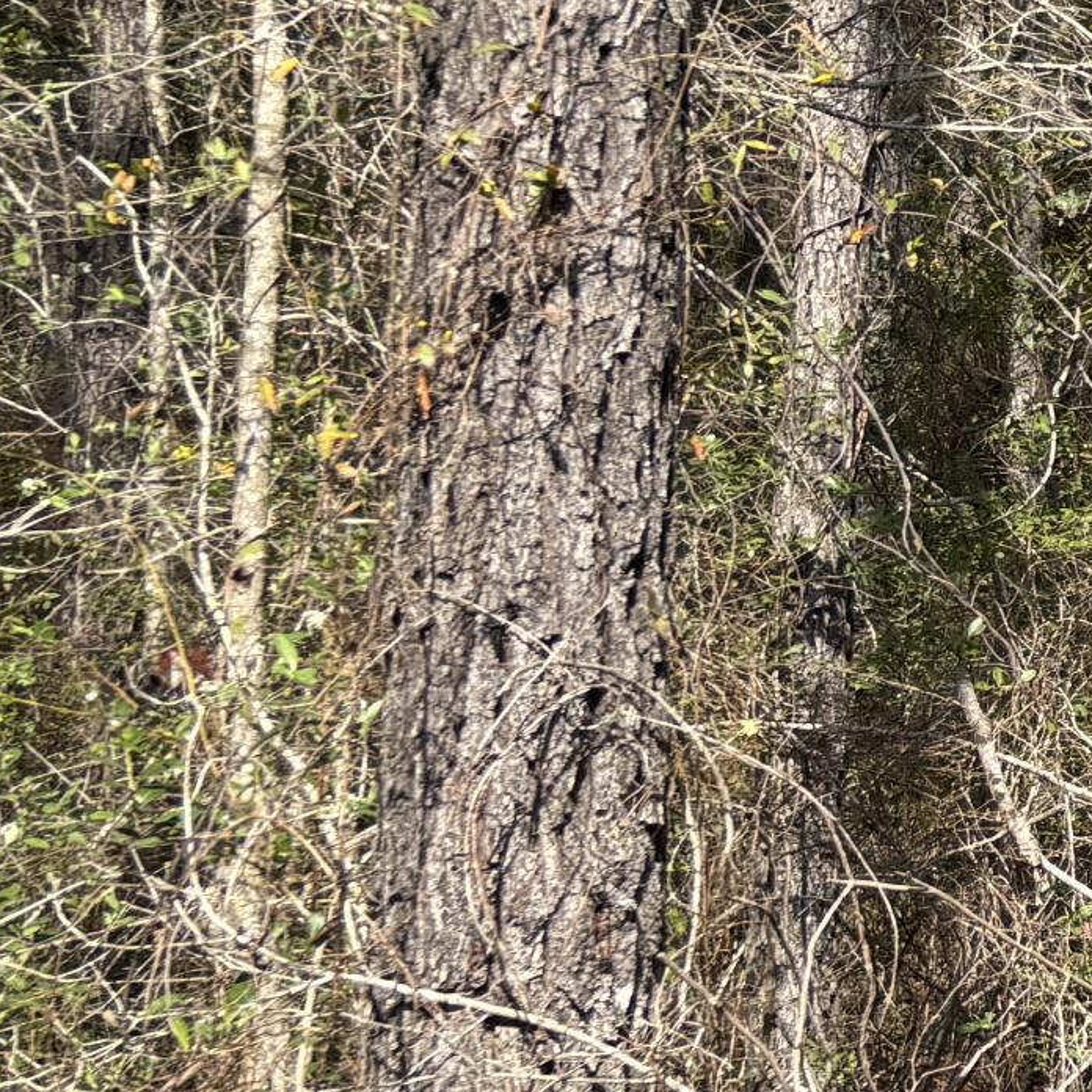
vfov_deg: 17.4
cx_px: 2314
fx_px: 3533
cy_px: 182
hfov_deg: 14.1
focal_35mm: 99
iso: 50
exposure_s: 1/1499
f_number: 1.6
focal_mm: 5.96
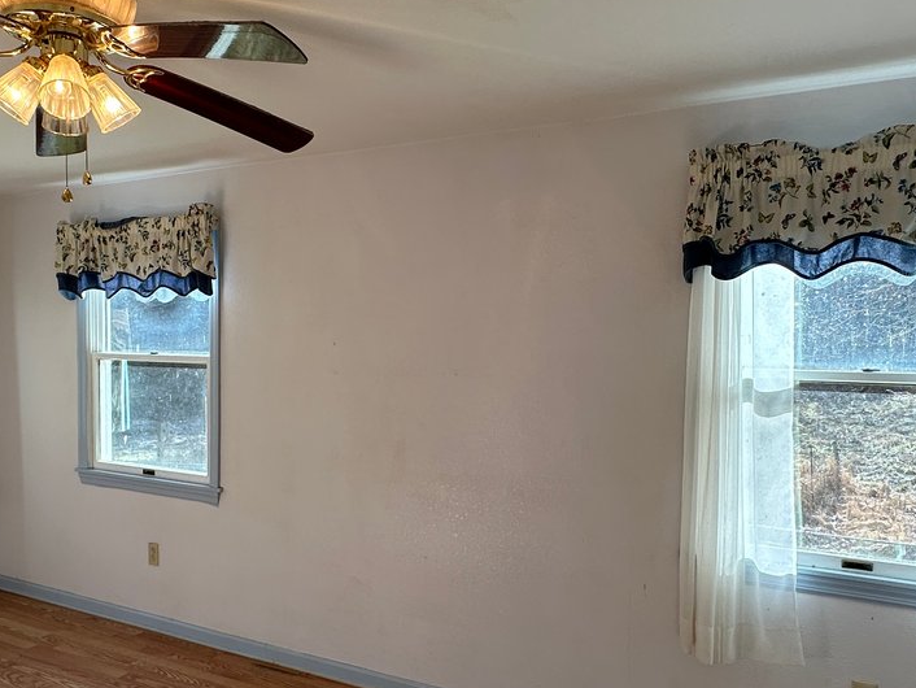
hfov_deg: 59.9
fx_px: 794
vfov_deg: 46.7
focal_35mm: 30
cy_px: 386
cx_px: 433
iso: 40
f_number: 2.2
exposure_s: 1/209
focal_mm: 2.22
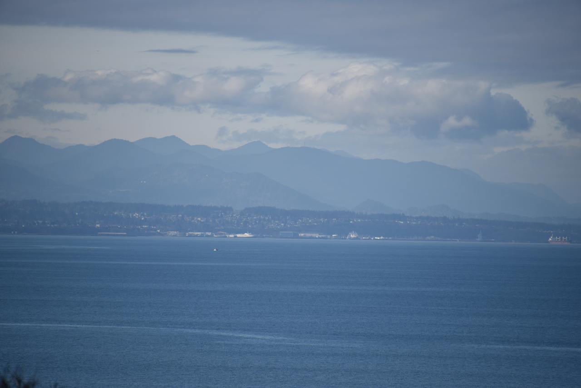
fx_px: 4842
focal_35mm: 300
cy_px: 194
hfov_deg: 6.9
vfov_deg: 4.6
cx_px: 290
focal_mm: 300
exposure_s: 1/640
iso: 100
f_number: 6.3
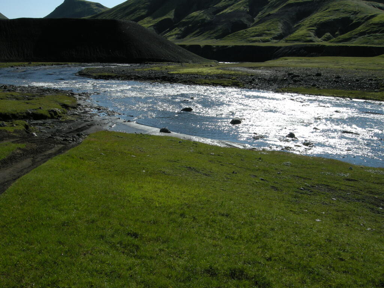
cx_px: 192
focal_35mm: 35
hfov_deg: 52.6
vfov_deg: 40.7
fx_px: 388
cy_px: 144
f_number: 6.8
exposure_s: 1/414
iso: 100
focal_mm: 7.5
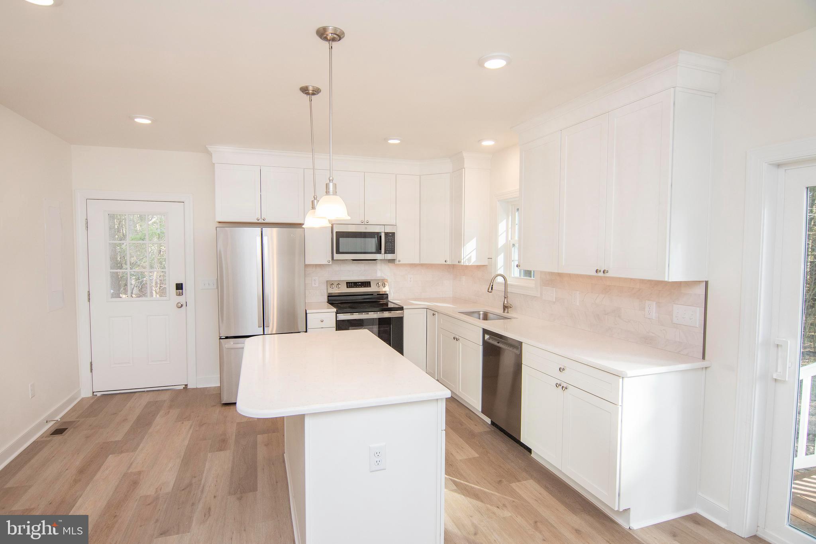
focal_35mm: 18
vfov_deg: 67.4
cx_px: 408
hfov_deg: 90.0
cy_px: 272
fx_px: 408
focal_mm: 12
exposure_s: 1/125
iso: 400
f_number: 7.1
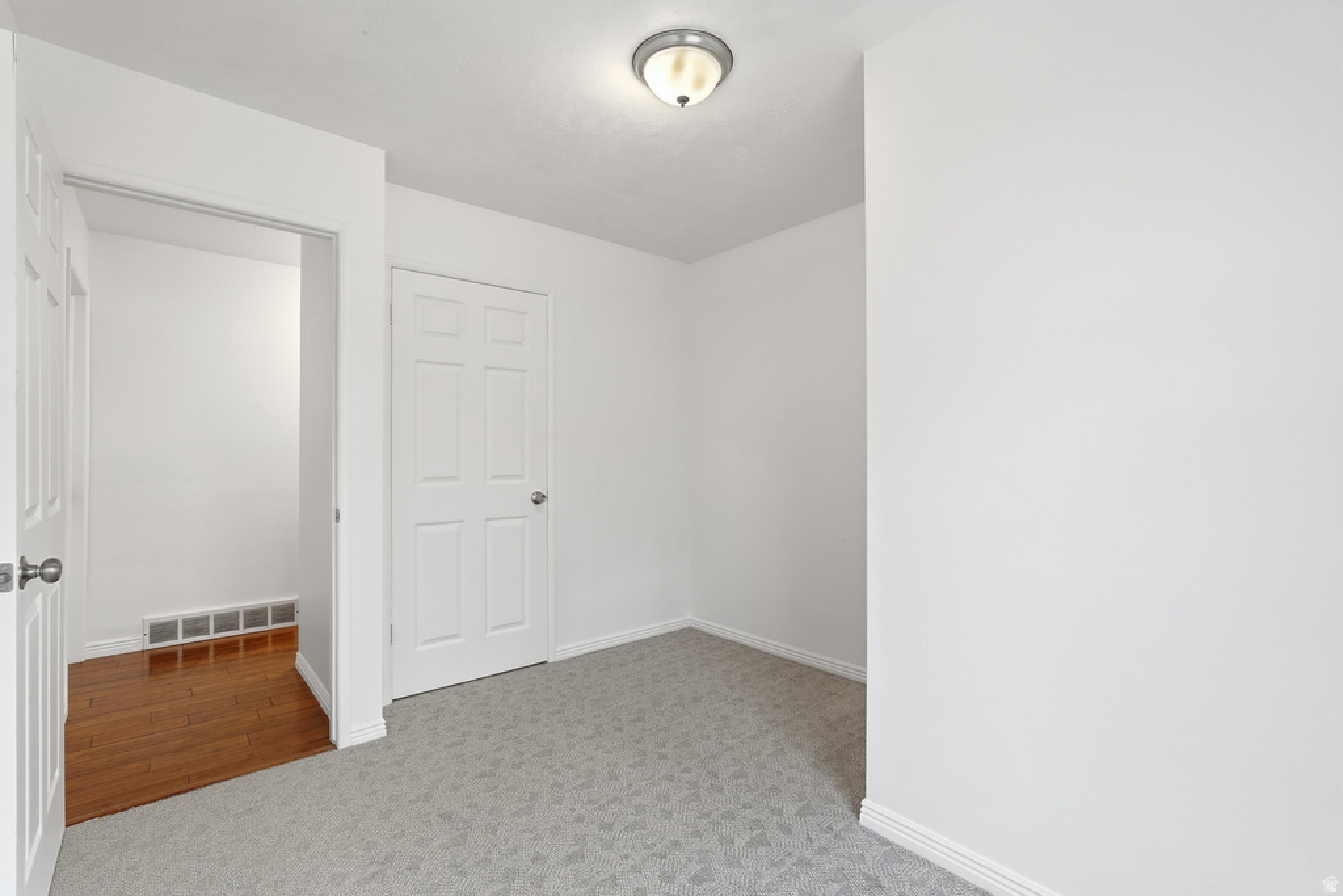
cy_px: 448
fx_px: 616
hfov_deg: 95.0
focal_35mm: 16
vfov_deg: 72.1
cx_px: 672
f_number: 10
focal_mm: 16.5
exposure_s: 1/200
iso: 250
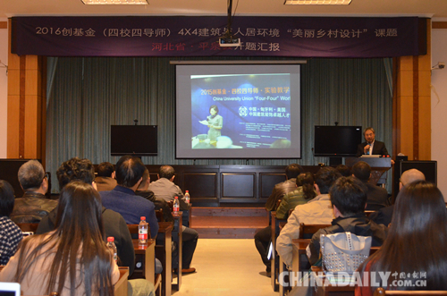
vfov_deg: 29.7
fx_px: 558
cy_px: 148
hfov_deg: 43.7
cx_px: 224
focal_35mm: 45
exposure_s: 1/60
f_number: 4.5
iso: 3200
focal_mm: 30
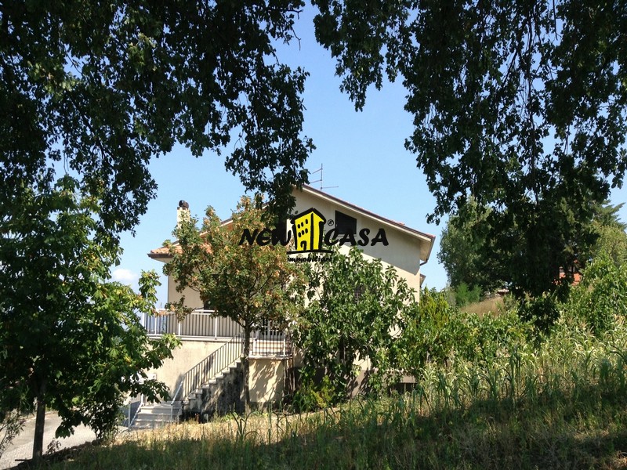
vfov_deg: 42.9
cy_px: 235
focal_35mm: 33
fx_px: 598
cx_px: 314
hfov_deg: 55.4
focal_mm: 3.3
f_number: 2.4
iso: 32
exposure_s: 1/682
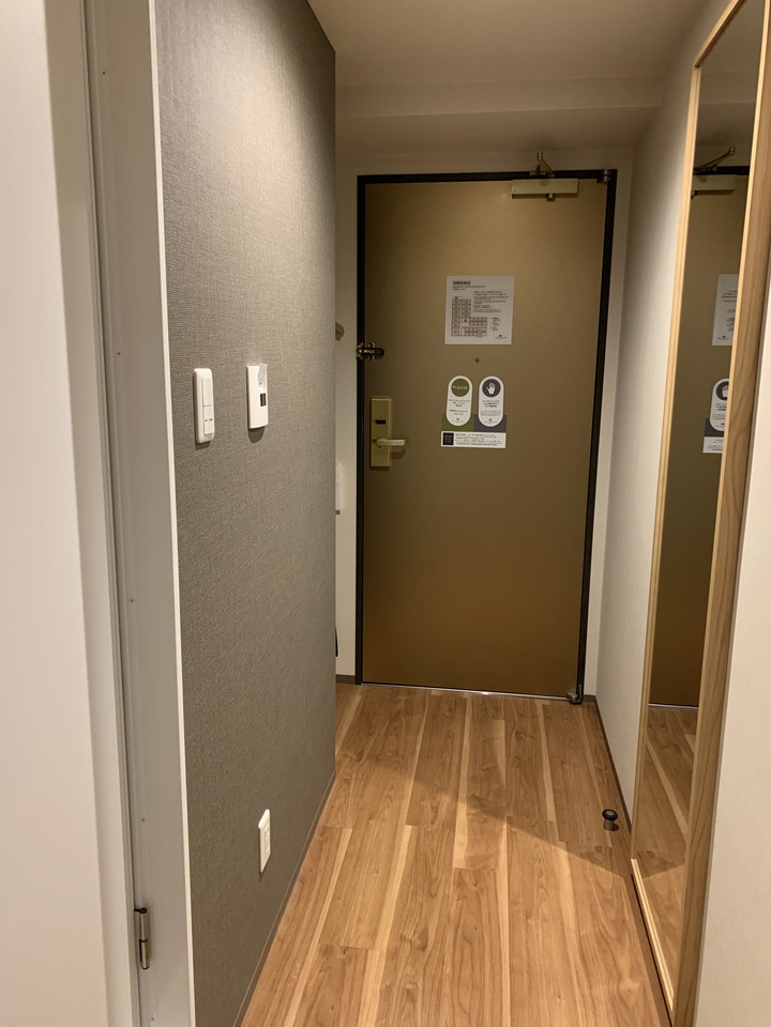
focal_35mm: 26
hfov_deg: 53.1
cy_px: 514
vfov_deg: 67.3
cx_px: 386
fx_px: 772
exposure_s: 1/48
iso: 400
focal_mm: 4.25
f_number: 1.8
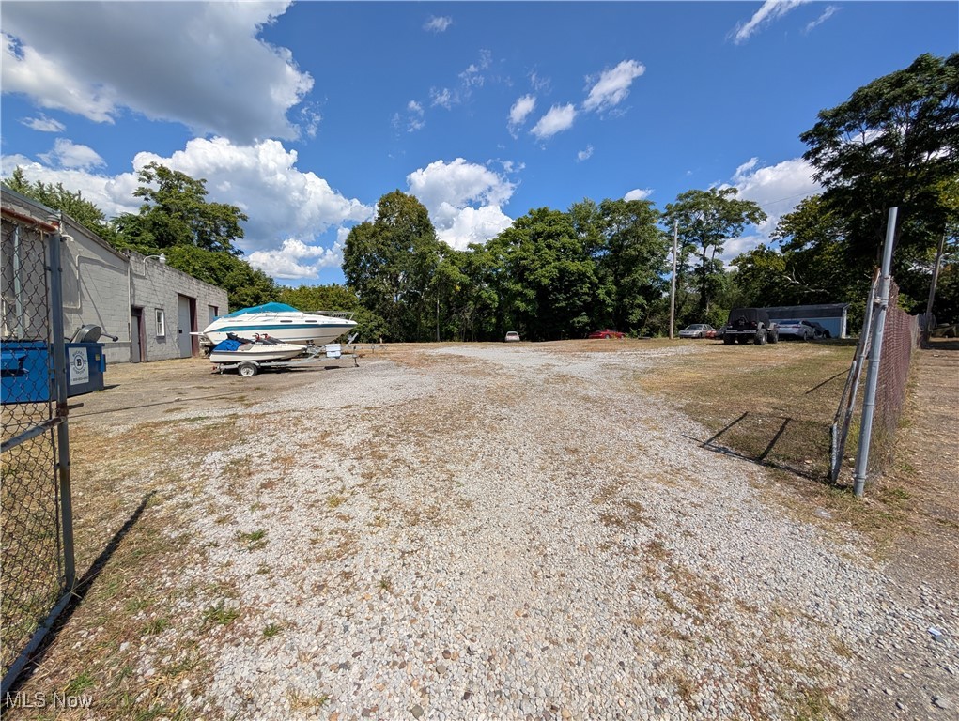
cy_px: 360
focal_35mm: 12
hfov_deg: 110.5
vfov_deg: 94.6
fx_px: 333
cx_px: 480
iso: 53
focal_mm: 2.02
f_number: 1.7
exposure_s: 1/5319
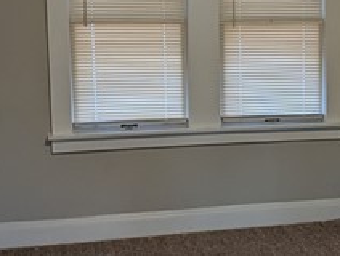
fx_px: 758
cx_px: 323
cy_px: 109
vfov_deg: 19.2
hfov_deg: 24.4
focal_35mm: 77
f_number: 2.2
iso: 59
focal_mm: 2.35
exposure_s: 1/24
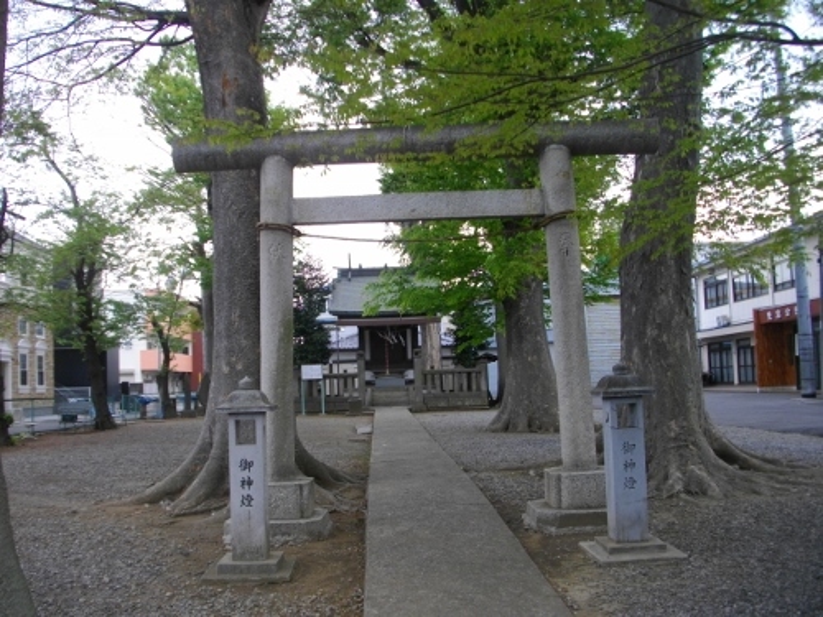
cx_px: 412
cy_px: 308
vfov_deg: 44.2
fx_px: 761
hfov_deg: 56.8
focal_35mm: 32
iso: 100
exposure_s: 1/160
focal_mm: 5.7
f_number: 2.9
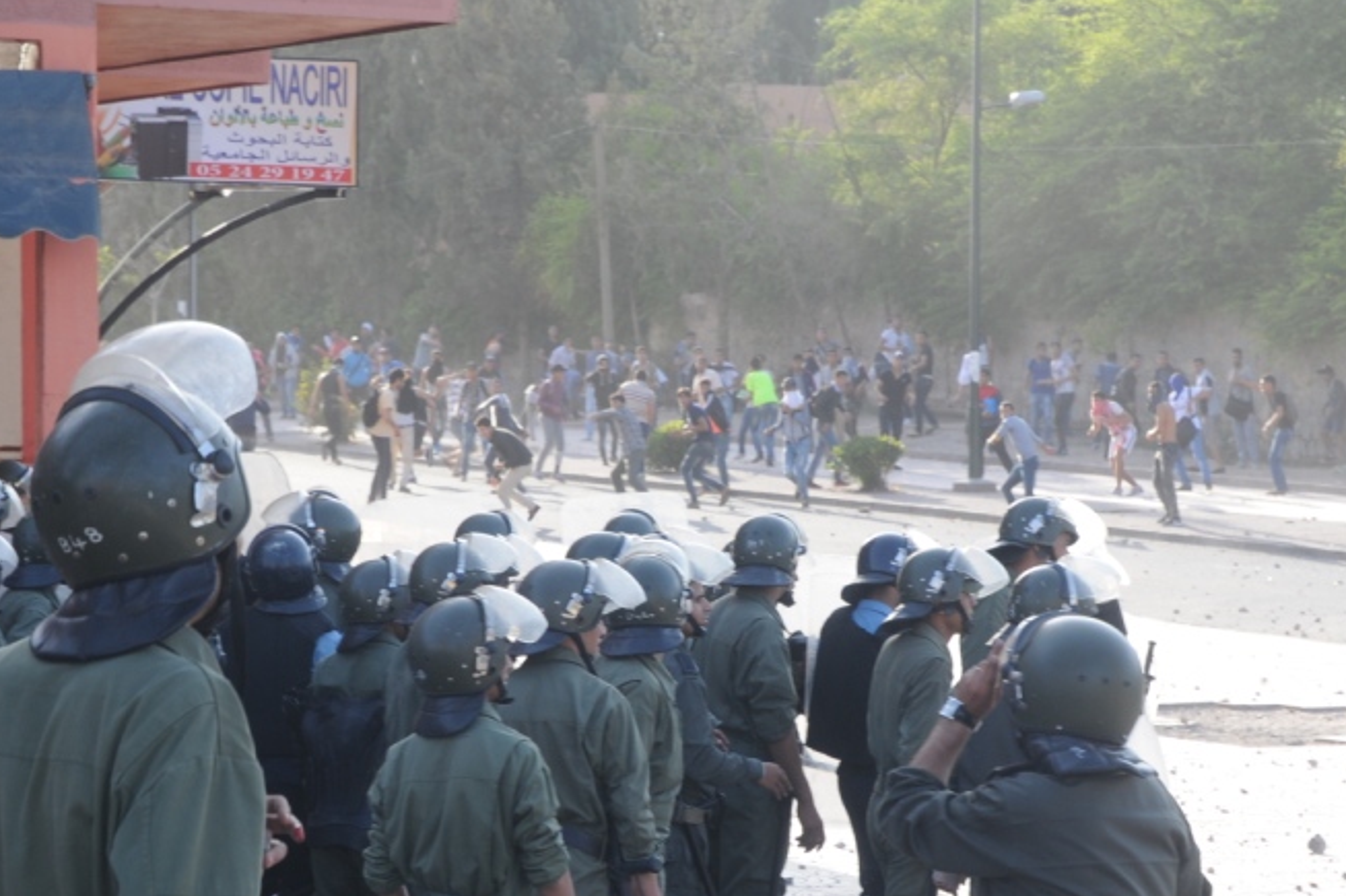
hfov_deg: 14.6
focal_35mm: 141
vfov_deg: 9.7
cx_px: 711
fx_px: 5270
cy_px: 498
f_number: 7.1
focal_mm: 60
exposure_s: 1/125
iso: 200
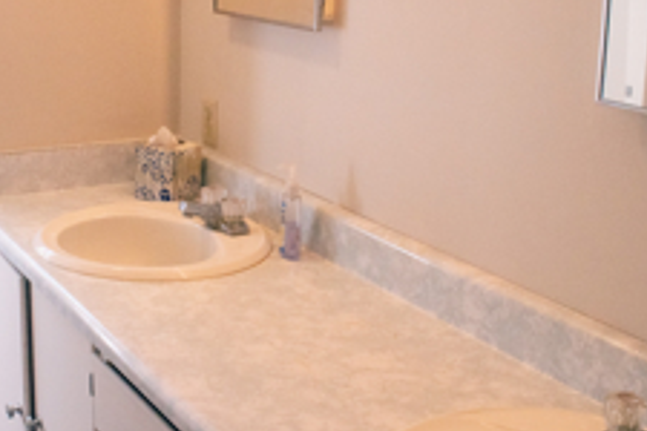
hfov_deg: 36.5
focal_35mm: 54
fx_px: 970
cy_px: 147
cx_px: 216
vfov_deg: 24.9
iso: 1000
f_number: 11
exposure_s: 1/100
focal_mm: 18
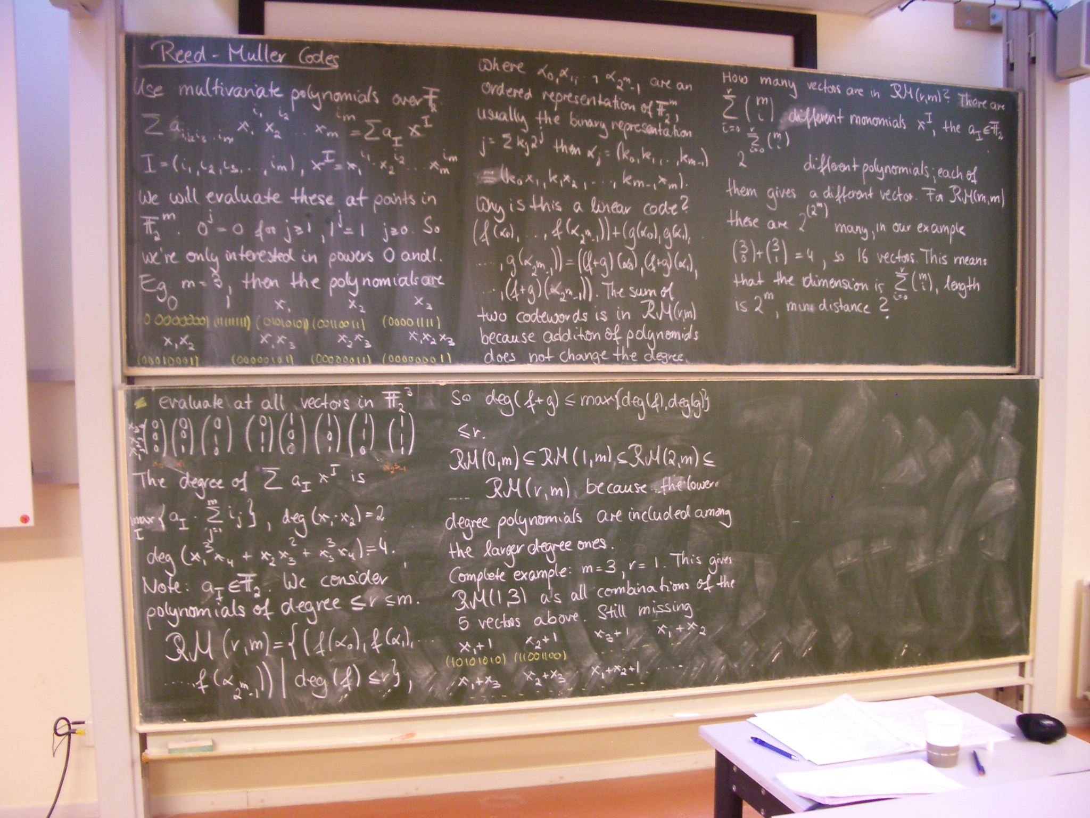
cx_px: 545
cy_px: 409
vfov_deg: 40.7
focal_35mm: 35
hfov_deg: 52.6
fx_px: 1102
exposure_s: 1/6
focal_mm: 5.8
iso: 200
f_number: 2.6
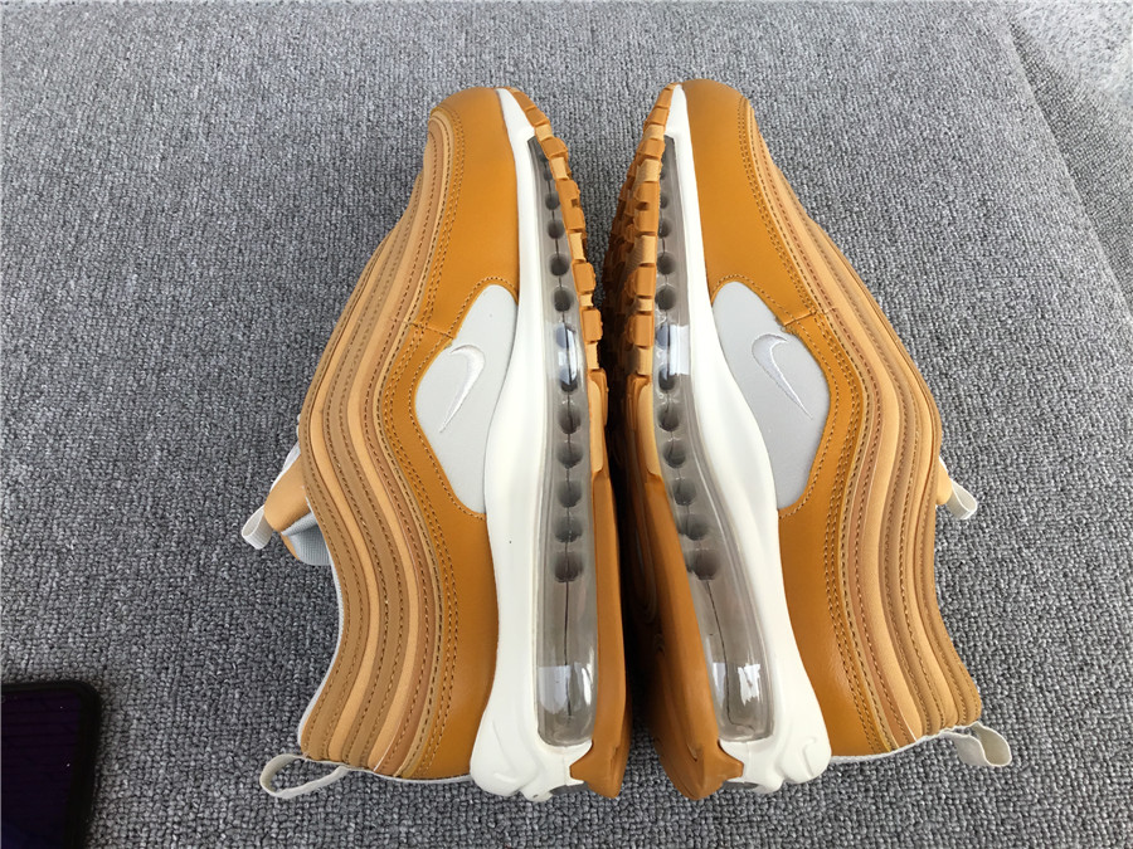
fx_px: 1015
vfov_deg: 45.4
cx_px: 566
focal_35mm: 31
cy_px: 424
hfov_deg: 58.4
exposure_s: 1/407
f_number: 2.4
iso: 25
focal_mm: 3.3
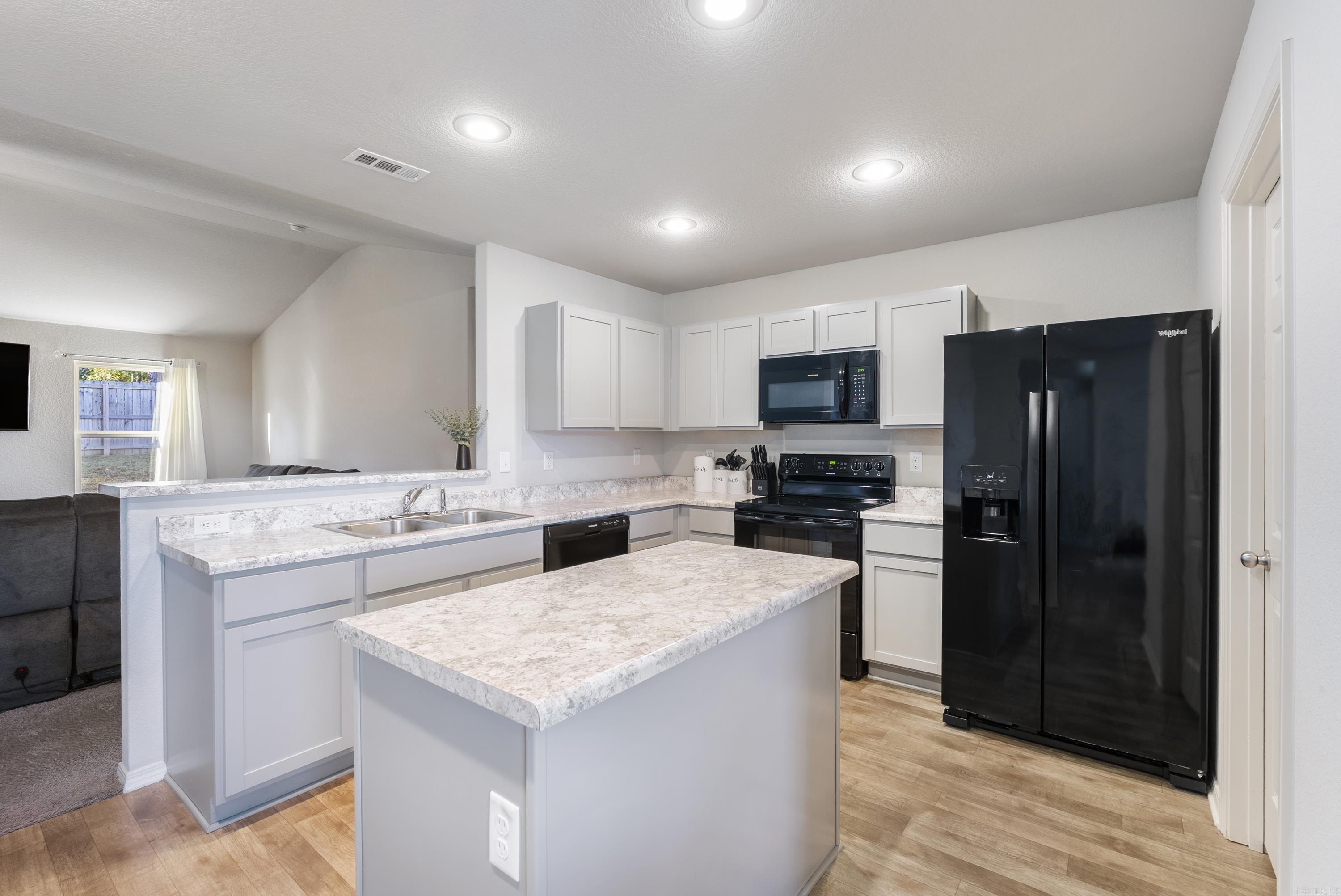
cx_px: 670
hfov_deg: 96.7
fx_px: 596
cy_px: 448
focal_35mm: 16
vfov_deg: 73.8
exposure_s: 1.6
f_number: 9
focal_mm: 16
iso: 250
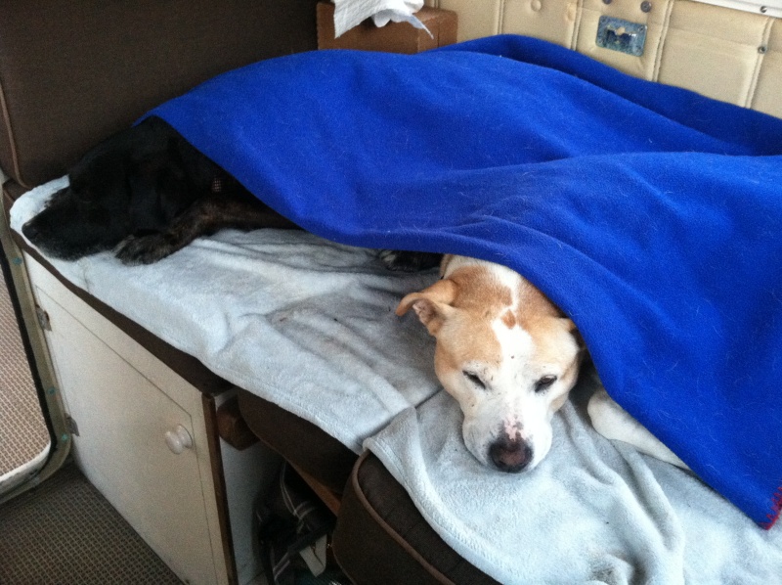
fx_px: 790
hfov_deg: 52.7
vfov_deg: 40.6
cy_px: 292
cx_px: 391
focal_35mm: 35
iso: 400
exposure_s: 1/15
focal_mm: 3.85
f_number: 2.8
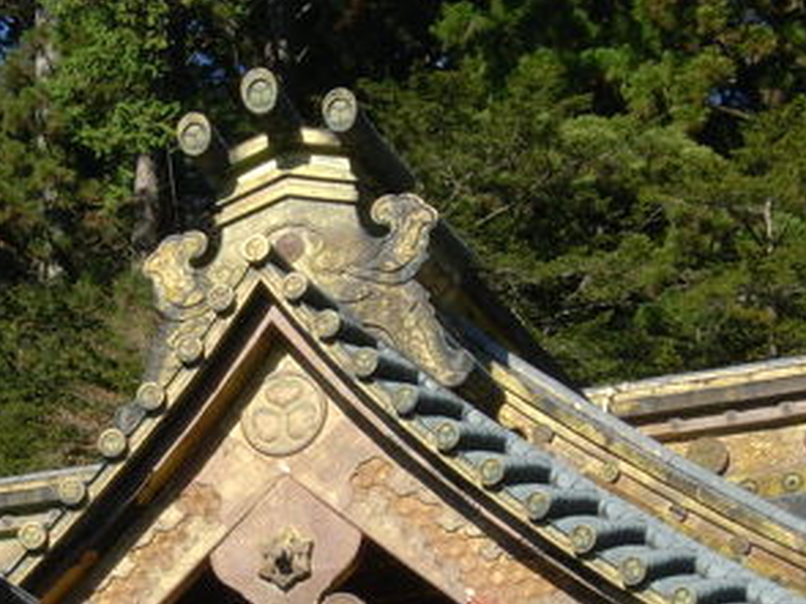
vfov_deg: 6.5
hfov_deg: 8.7
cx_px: 41
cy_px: 534
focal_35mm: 227
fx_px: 5283
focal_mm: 21.3
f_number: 4.6
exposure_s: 1/418
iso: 64
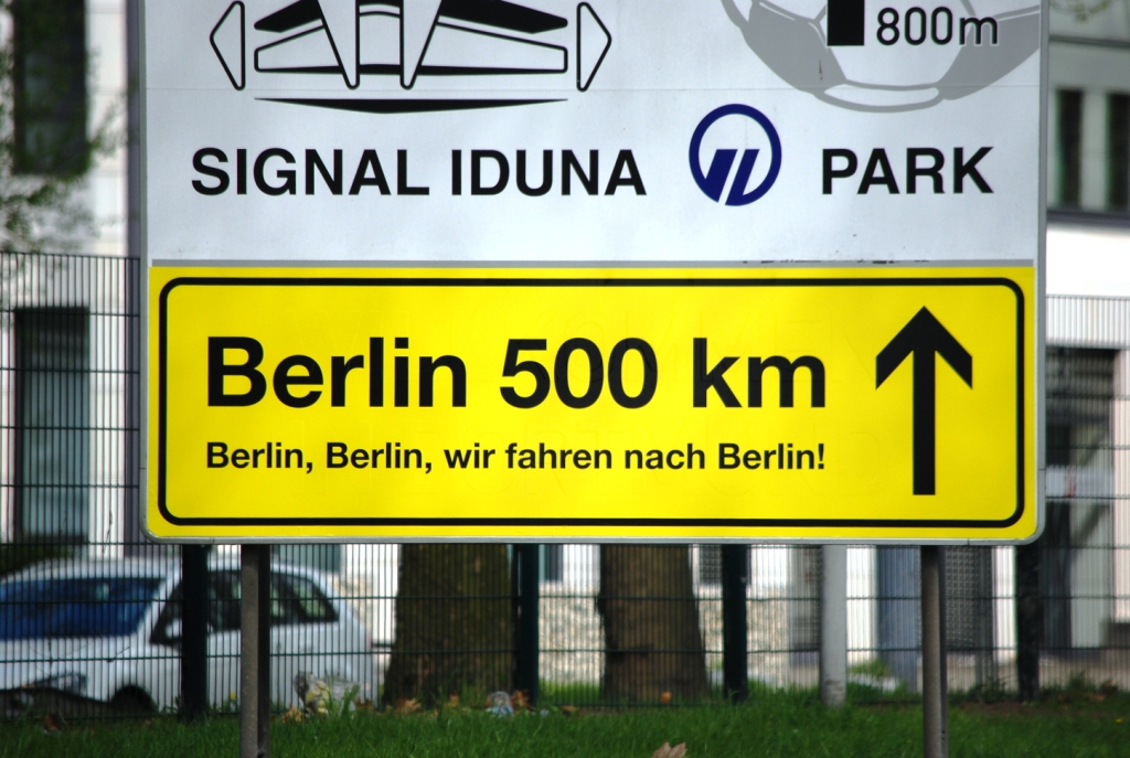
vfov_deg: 3.4
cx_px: 565
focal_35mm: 405
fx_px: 12736
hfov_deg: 5.1
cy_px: 379
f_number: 5.6
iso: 200
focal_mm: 270
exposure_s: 1/800
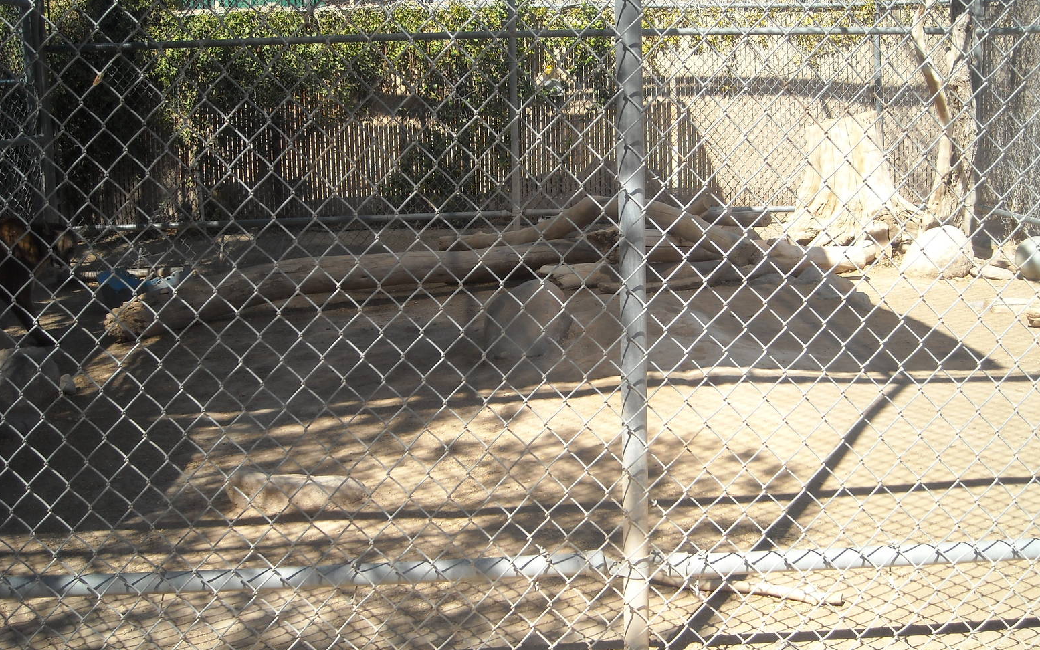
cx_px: 521
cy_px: 263
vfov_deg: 26.8
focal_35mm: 48
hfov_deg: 41.8
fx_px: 1361
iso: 64
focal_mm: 7.1
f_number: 3.1
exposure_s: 1/419
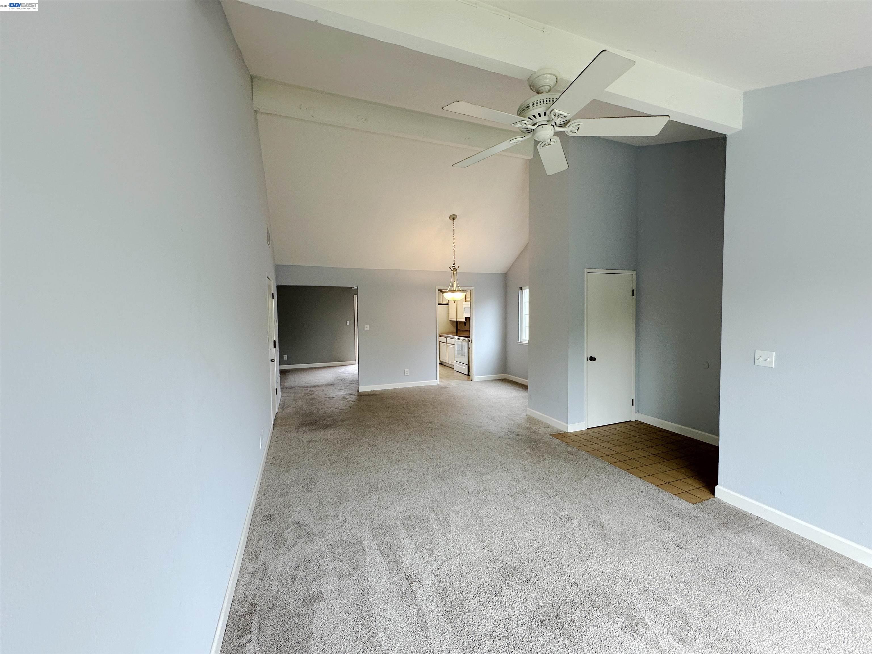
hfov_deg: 102.1
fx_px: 353
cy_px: 327
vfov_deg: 85.7
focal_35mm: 14
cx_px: 436
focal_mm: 2.22
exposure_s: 1/120
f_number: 2.2
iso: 160
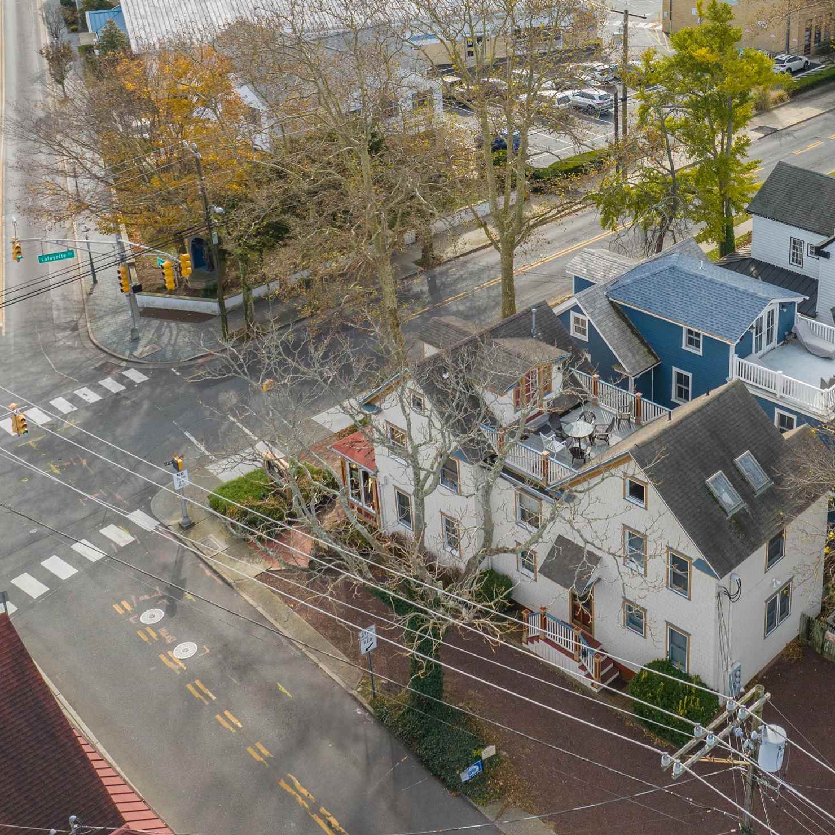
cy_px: 194
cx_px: 619
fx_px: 1201
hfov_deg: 37.5
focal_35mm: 44
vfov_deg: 37.3
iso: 340
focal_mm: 12.29
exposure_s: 1/5000
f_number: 2.8
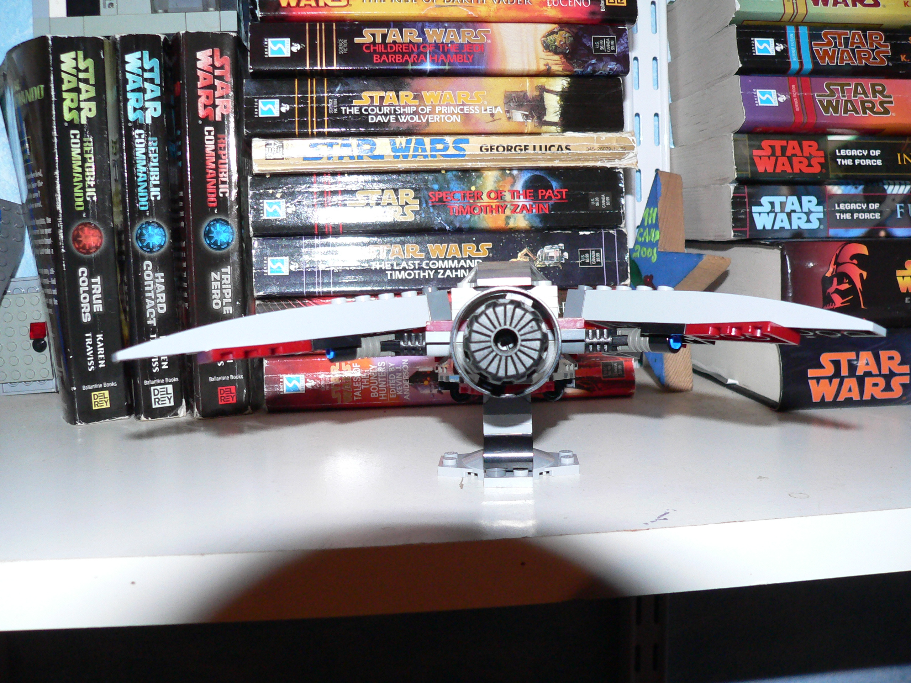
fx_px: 947
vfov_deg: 39.7
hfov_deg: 51.4
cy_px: 342
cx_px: 456
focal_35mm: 36
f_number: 2.8
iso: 200
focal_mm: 6
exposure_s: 1/80
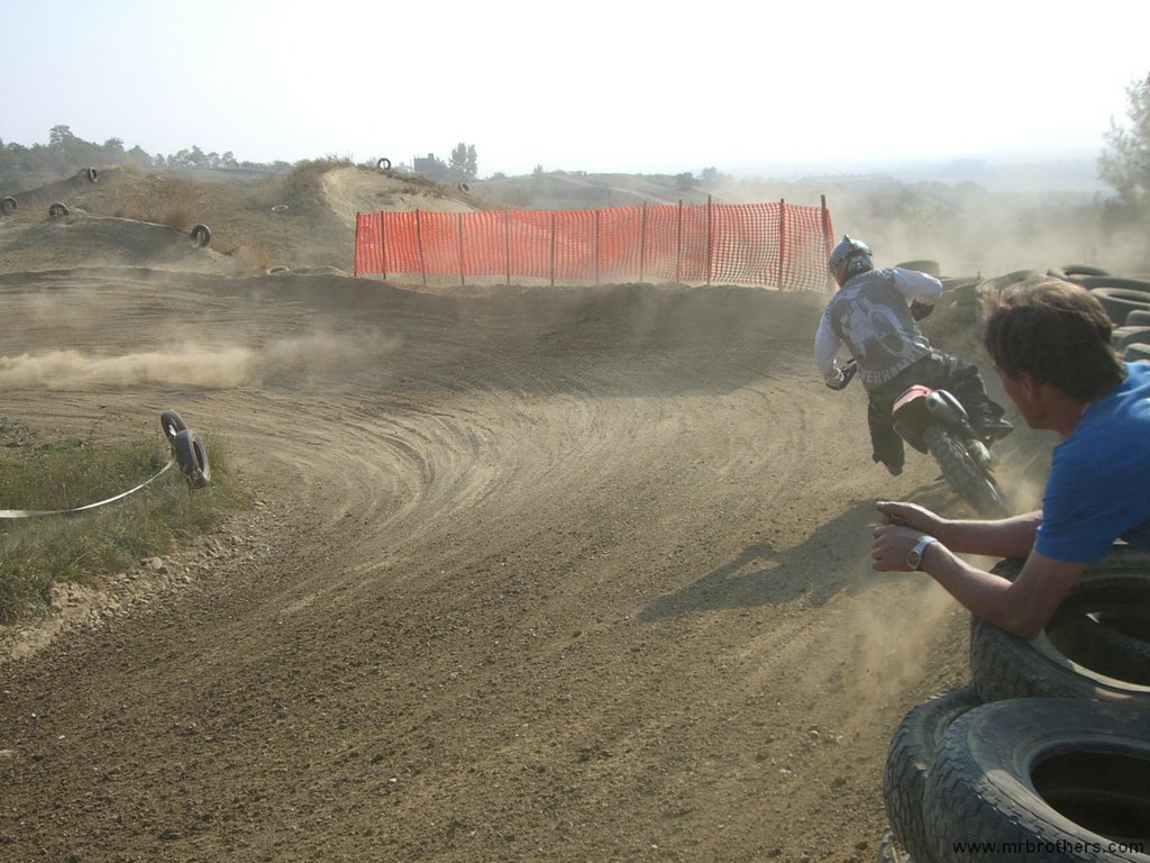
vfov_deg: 37.7
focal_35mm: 38
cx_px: 575
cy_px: 432
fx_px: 1262
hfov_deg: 49.0
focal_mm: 6.2
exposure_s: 1/500
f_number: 4.3
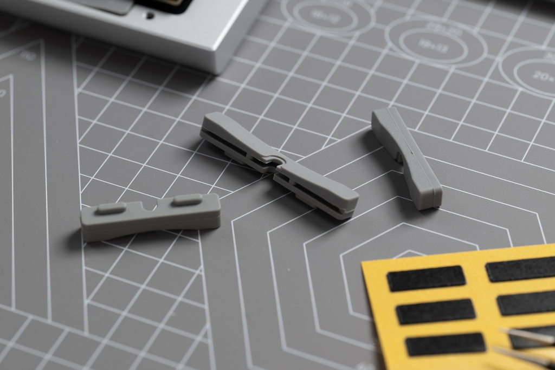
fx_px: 1619
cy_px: 185
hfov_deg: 19.5
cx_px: 278
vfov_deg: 13.0
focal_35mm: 105
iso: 64
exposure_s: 1/200
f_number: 8
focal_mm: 105
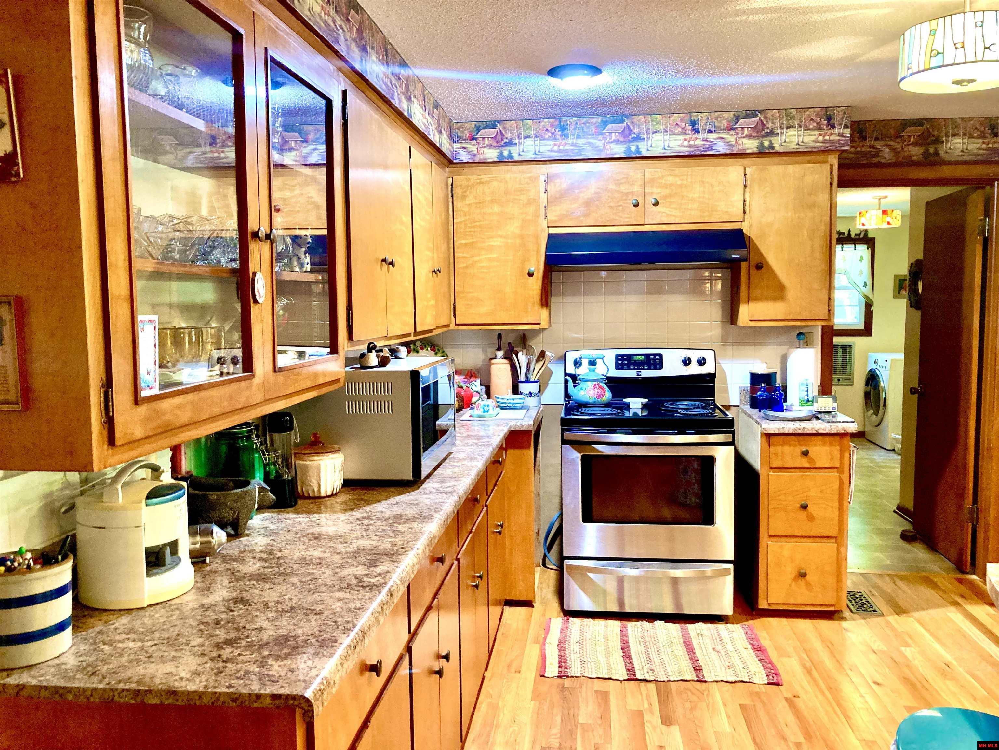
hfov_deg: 63.4
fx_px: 808
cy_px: 375
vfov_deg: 49.7
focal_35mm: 28
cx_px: 500
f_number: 1.8
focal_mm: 3.99
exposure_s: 1/40
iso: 250
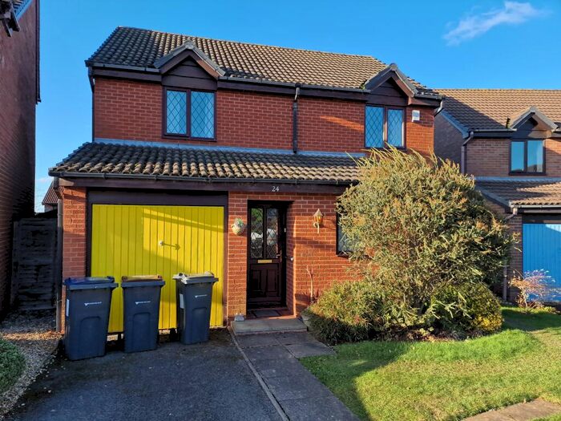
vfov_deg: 58.9
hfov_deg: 73.9
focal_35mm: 23
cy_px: 210
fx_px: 373
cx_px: 280
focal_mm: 6.4
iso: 50
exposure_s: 1/279
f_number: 1.8
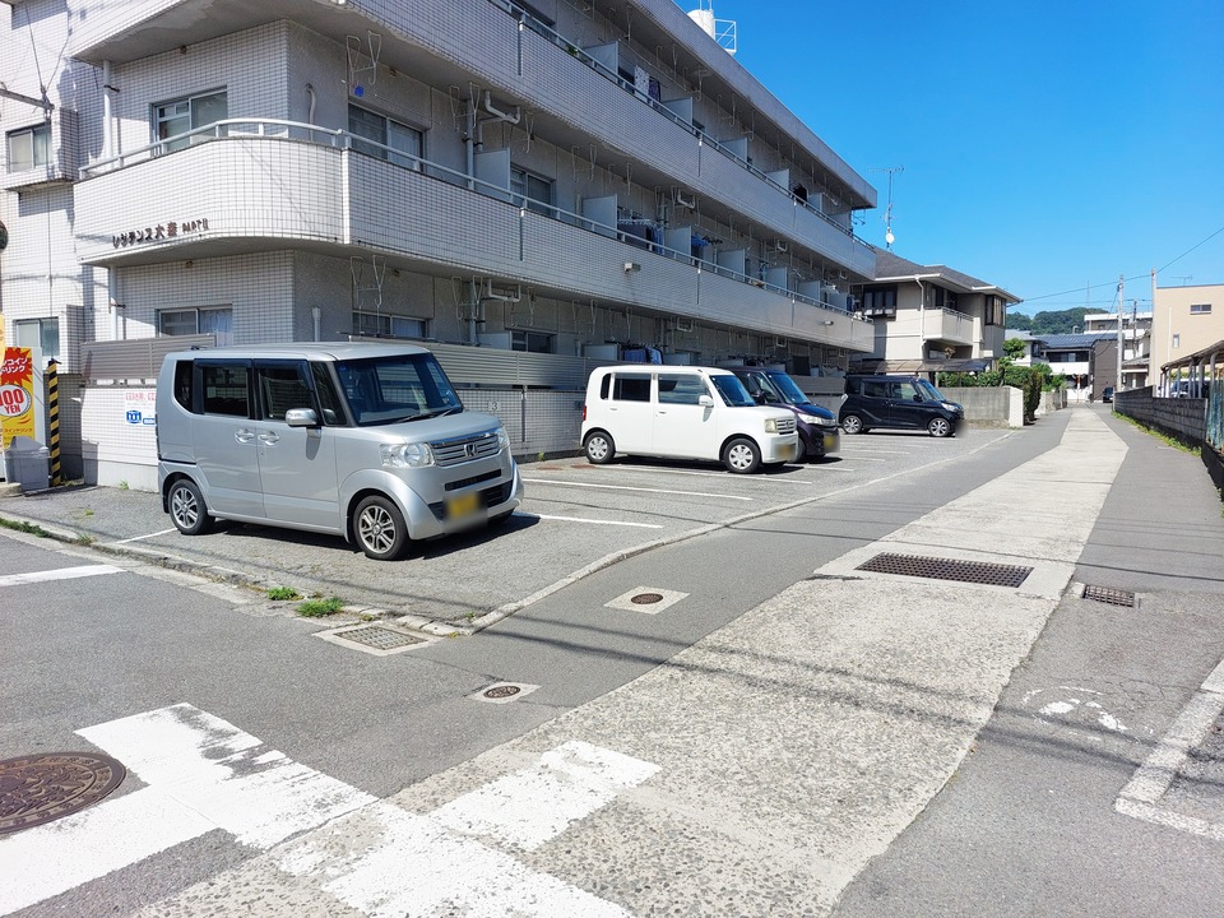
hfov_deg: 71.6
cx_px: 612
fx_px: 849
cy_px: 459
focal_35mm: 24
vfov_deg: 56.8
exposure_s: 1/1262
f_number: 1.8
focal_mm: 5.23
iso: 25
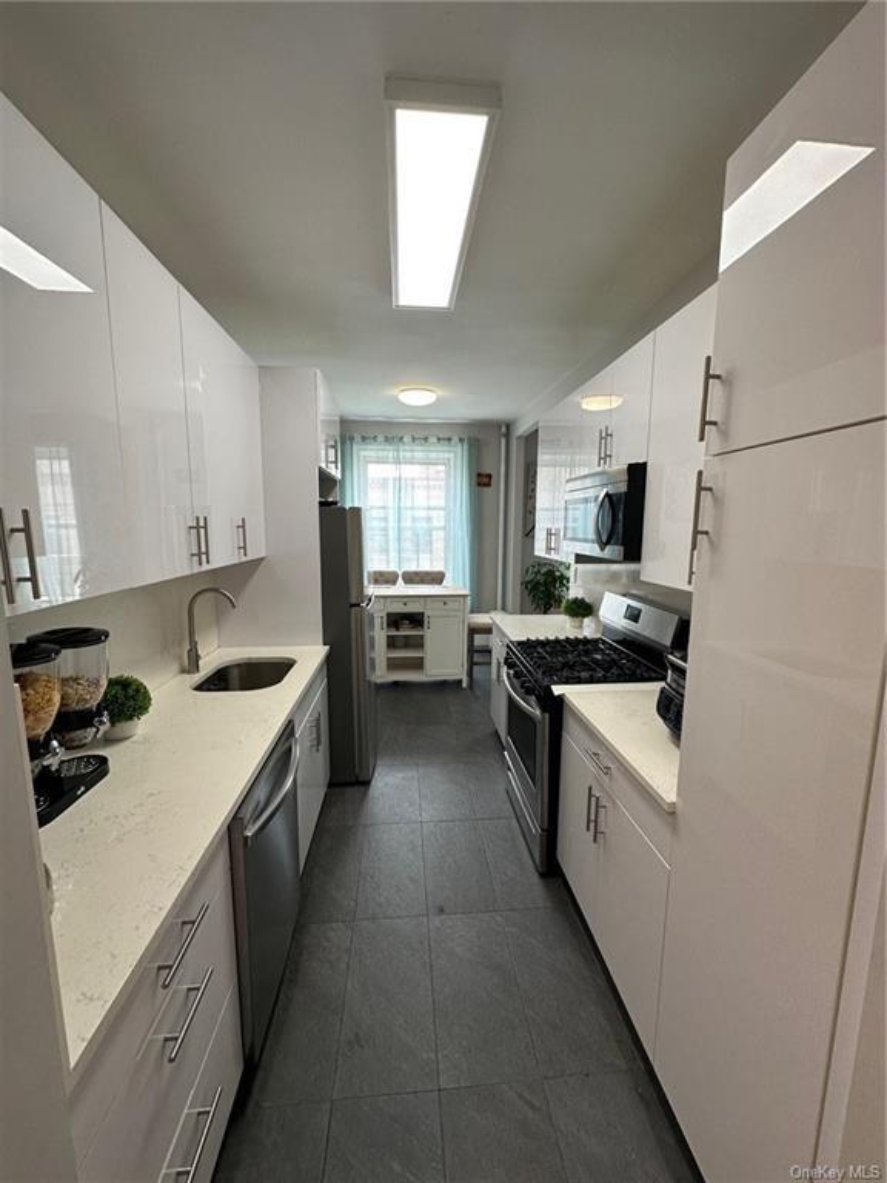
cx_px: 444
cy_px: 592
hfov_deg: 85.7
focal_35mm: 14
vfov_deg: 102.1
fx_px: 478
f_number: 2.2
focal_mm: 2.22
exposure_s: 1/120
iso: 80
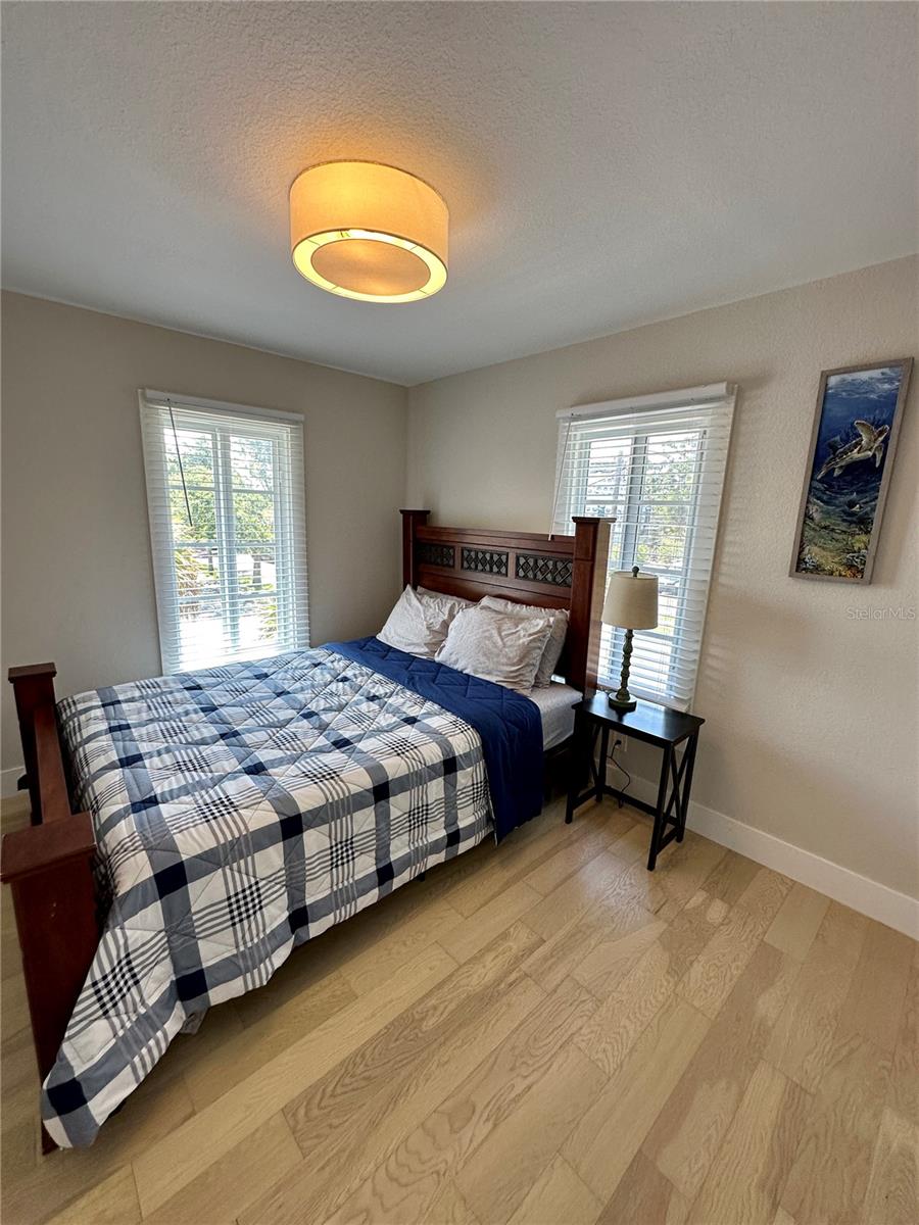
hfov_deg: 85.7
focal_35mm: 14
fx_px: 496
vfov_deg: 102.1
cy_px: 612
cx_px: 460
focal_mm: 2.22
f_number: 2.2
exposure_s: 1/120
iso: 160
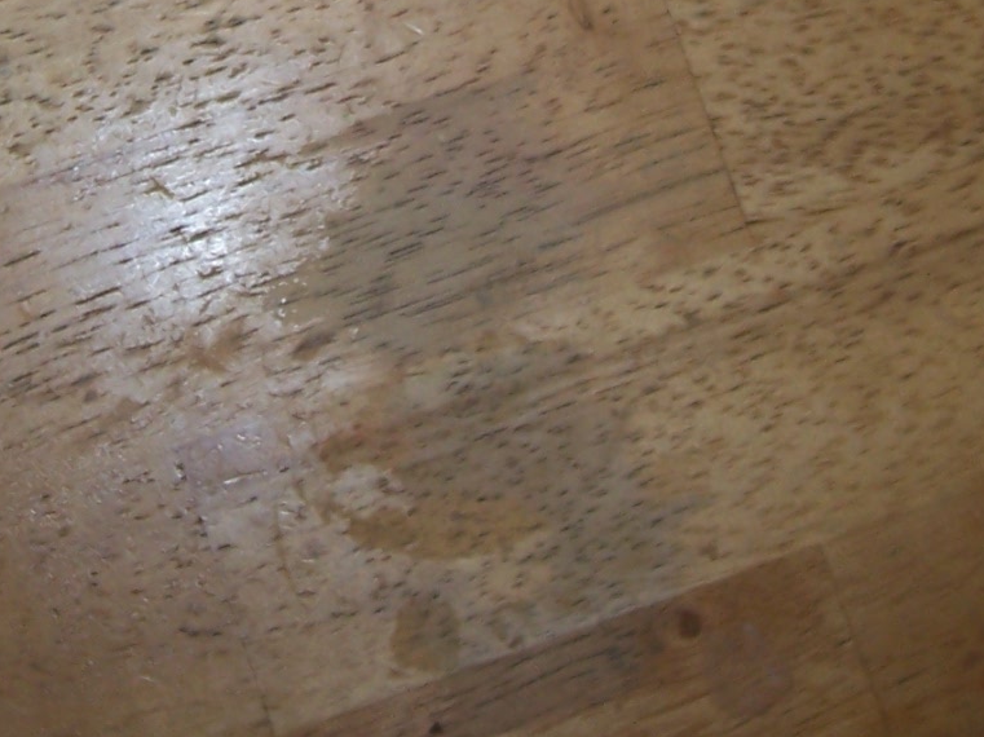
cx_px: 164
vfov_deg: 13.7
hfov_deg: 18.9
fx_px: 2927
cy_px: -296
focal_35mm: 103
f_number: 2.7
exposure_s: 1/60
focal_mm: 5.6
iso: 80
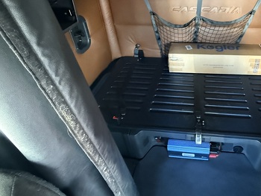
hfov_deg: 68.0
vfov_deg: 54.1
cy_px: 48
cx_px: 188
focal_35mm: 24
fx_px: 181
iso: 1600
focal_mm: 2.22
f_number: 2.2
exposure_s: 1/40
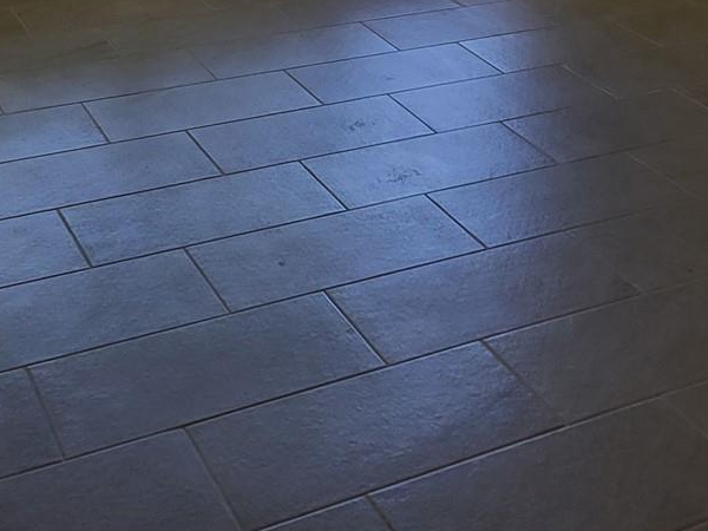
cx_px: 440
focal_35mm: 64
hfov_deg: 30.1
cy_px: -130
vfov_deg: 21.1
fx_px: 1309
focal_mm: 5
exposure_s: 1/120
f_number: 1.8
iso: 50
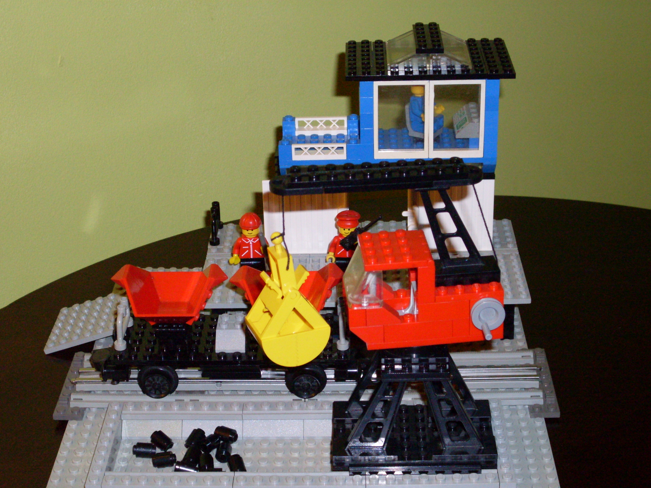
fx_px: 1467
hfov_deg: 25.0
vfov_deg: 18.9
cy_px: 265
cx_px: 320
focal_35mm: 78
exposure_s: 1/45
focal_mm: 11.7
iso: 200
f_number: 3.7
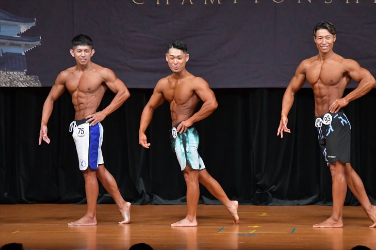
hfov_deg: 7.6
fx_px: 2819
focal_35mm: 270
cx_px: 188
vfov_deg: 5.1
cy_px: 125
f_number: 5.6
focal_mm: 180
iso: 5000
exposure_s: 1/400
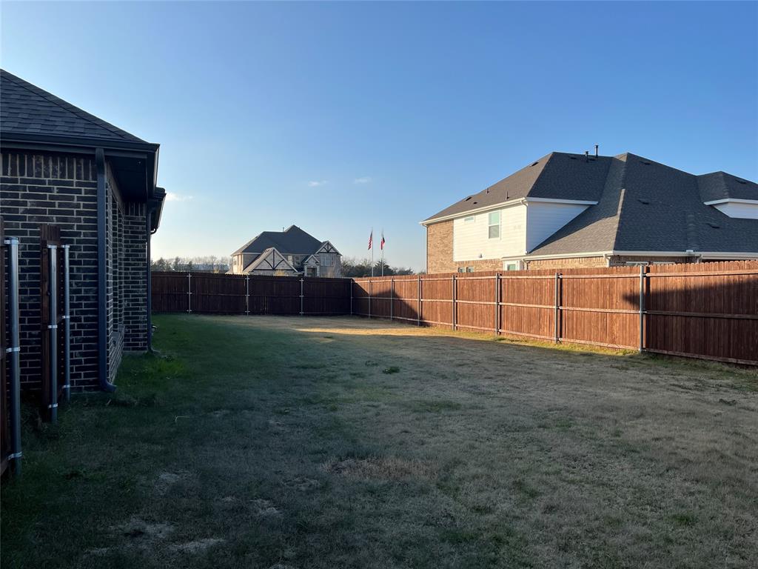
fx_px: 569
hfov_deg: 67.3
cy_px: 284
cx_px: 379
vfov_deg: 53.1
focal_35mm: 26
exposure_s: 1/2755
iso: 50
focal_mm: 5.1
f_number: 1.6
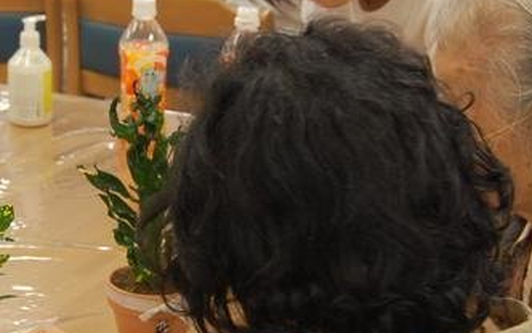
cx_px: 128
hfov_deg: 18.3
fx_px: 1639
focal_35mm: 113
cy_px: 172
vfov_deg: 11.6
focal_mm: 24
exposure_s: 1/60
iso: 400
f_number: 4.5
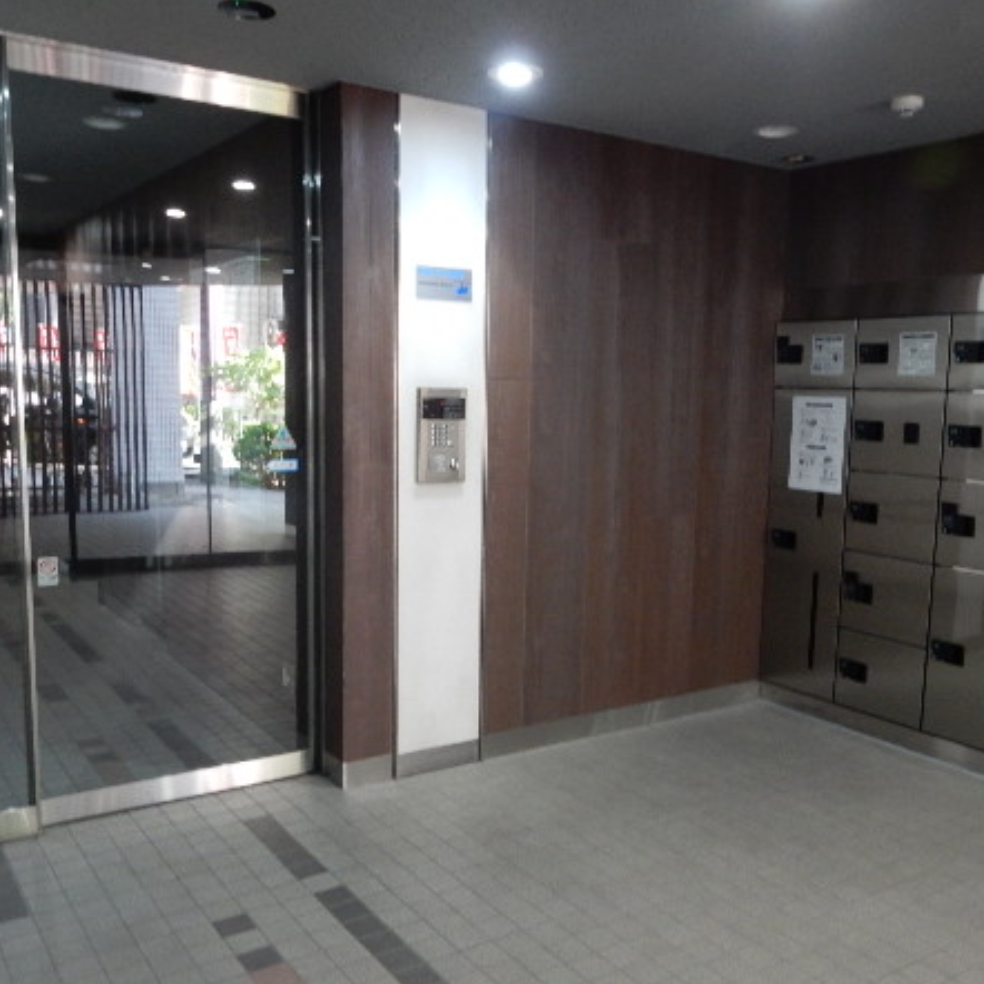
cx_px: 543
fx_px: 1029
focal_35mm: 32
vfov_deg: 51.1
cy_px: 525
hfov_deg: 51.0
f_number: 3.7
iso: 400
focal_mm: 4.5
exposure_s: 1/13
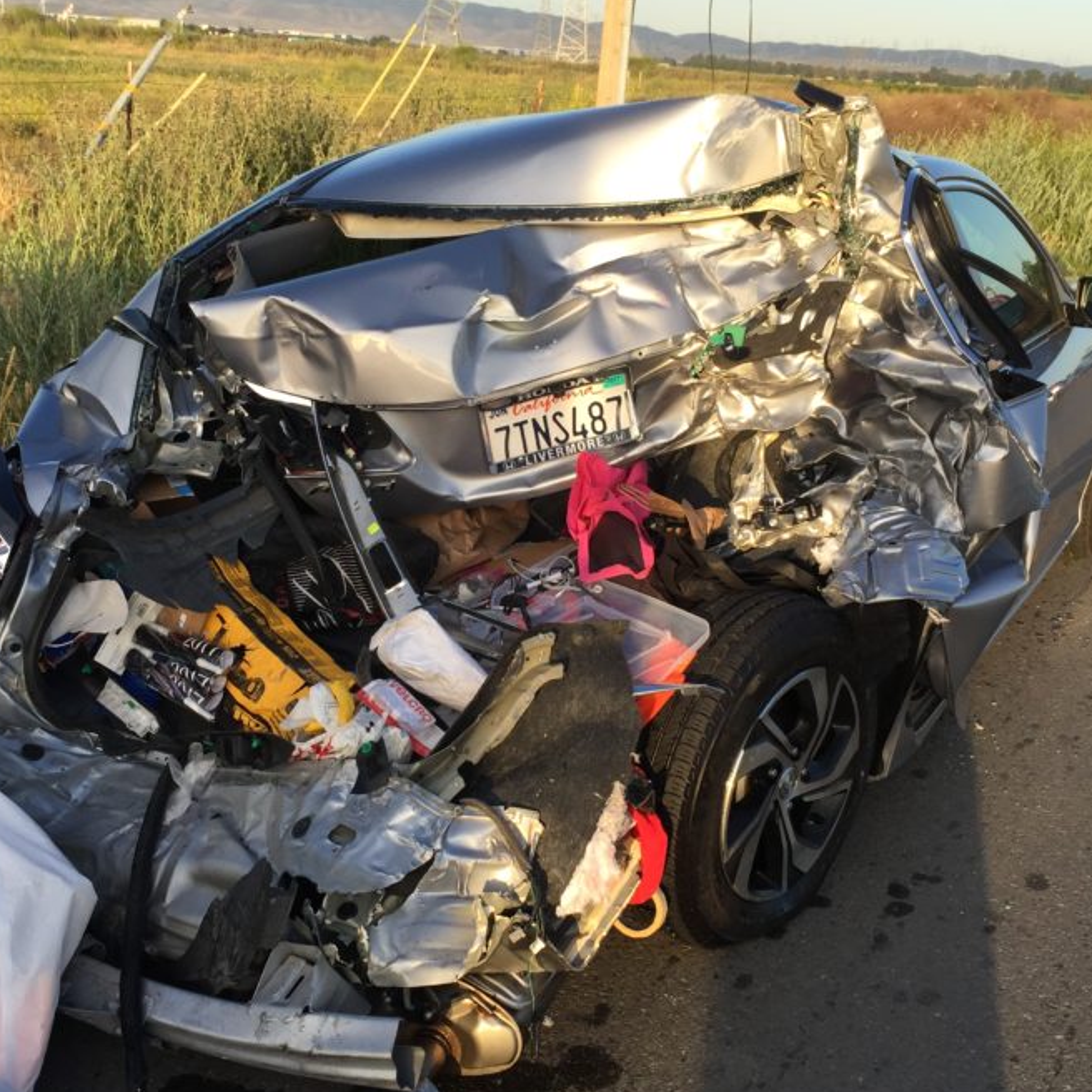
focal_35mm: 40
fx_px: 1428
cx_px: 518
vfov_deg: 41.8
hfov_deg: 41.8
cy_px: 581
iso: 32
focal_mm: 4.15
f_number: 2.2
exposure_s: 1/347
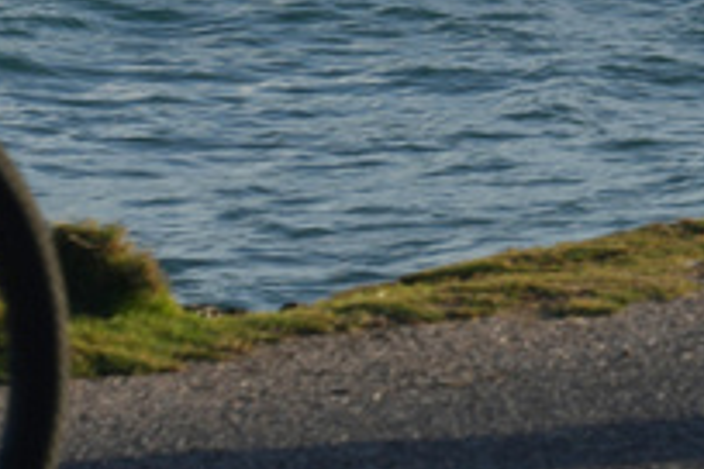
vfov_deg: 3.1
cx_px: 390
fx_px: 8721
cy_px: -535
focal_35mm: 446
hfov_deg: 4.6
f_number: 13
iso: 125
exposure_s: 1/200
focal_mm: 89
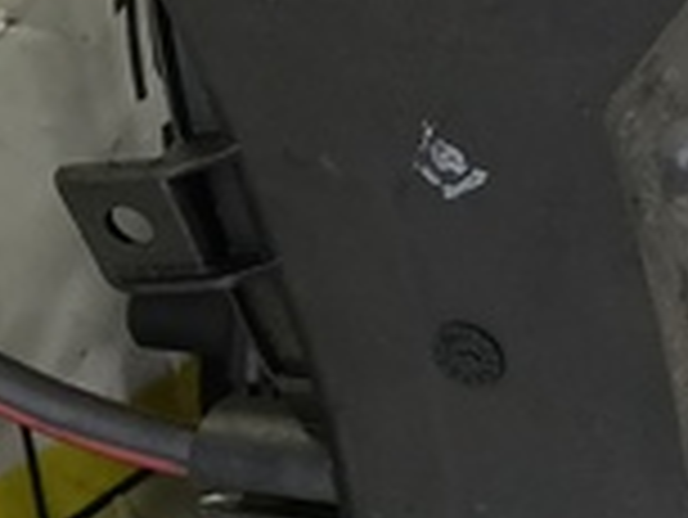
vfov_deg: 9.6
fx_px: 3063
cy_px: 18
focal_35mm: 154
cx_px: 1363
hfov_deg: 11.6
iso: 229
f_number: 1.6
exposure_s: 1/50
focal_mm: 4.11
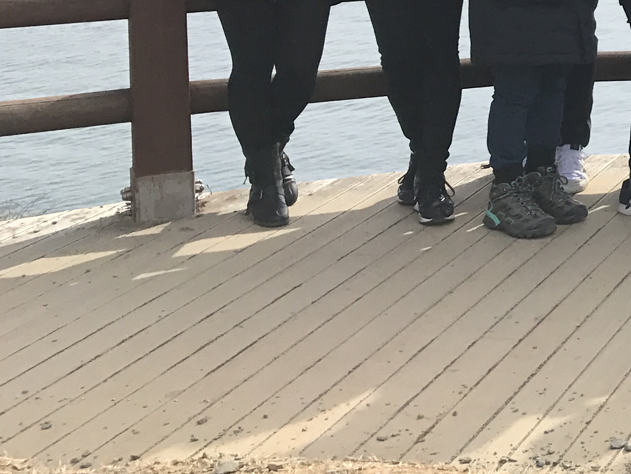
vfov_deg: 15.7
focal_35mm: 90
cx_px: 983
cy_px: -131
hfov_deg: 18.8
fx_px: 1641
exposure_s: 1/2740
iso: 20
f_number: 1.8
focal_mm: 3.99
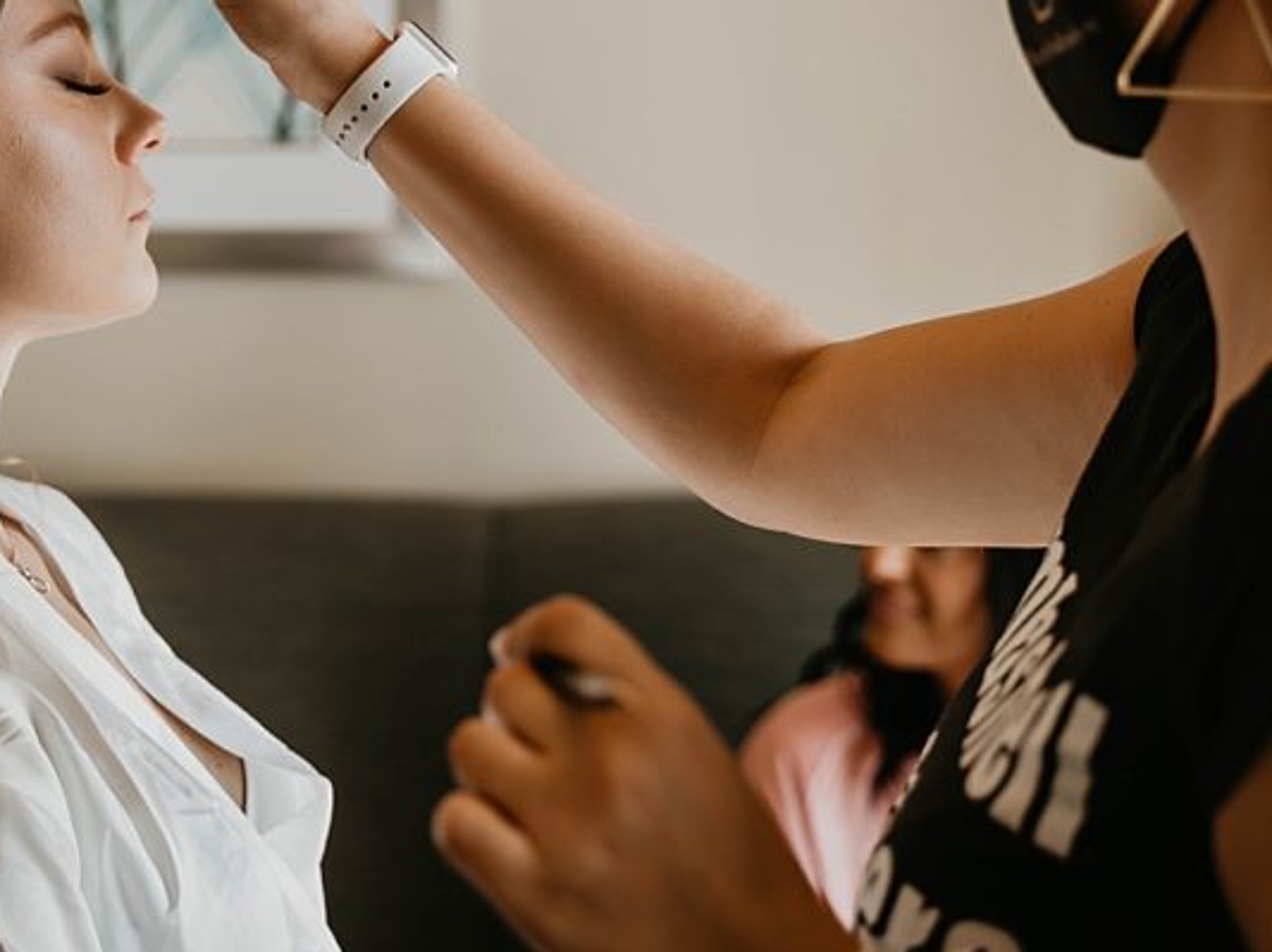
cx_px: 372
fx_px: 3121
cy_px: 241
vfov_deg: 17.3
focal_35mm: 85
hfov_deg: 22.9
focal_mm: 46
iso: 250
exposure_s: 1/160
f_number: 2.8
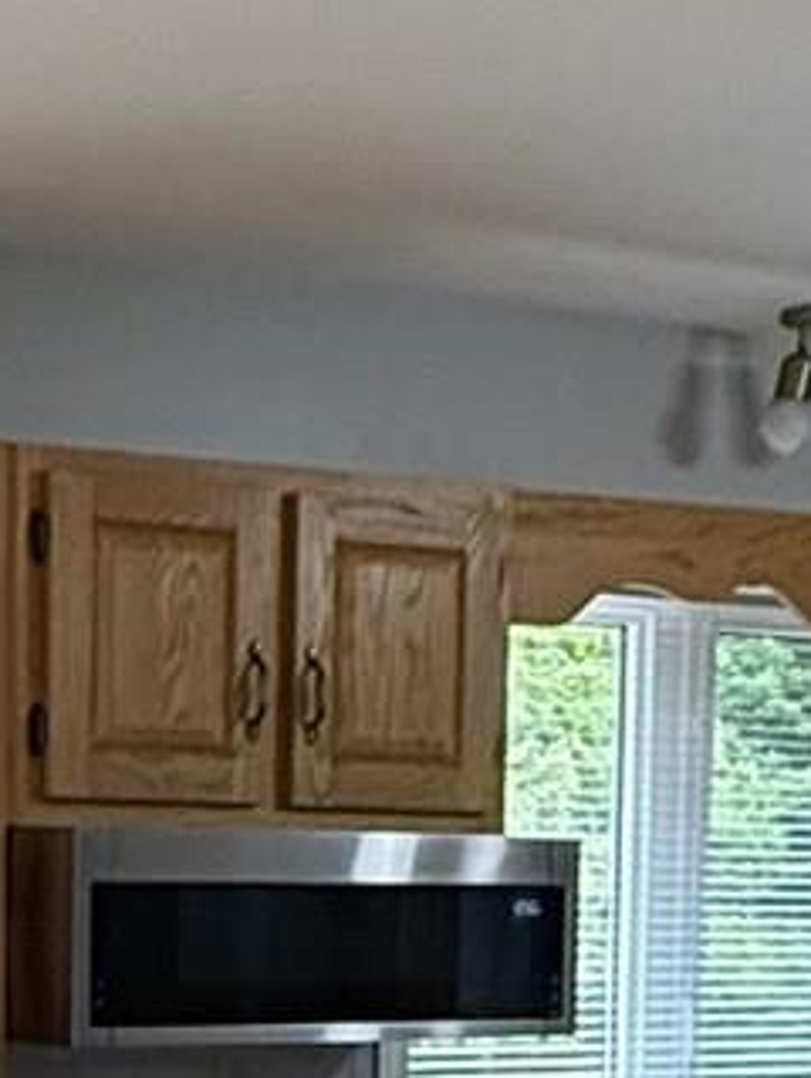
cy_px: 1271
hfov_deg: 14.6
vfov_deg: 18.5
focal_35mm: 101
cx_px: 125
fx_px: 3149
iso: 250
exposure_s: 1/120
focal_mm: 2.22
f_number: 2.2
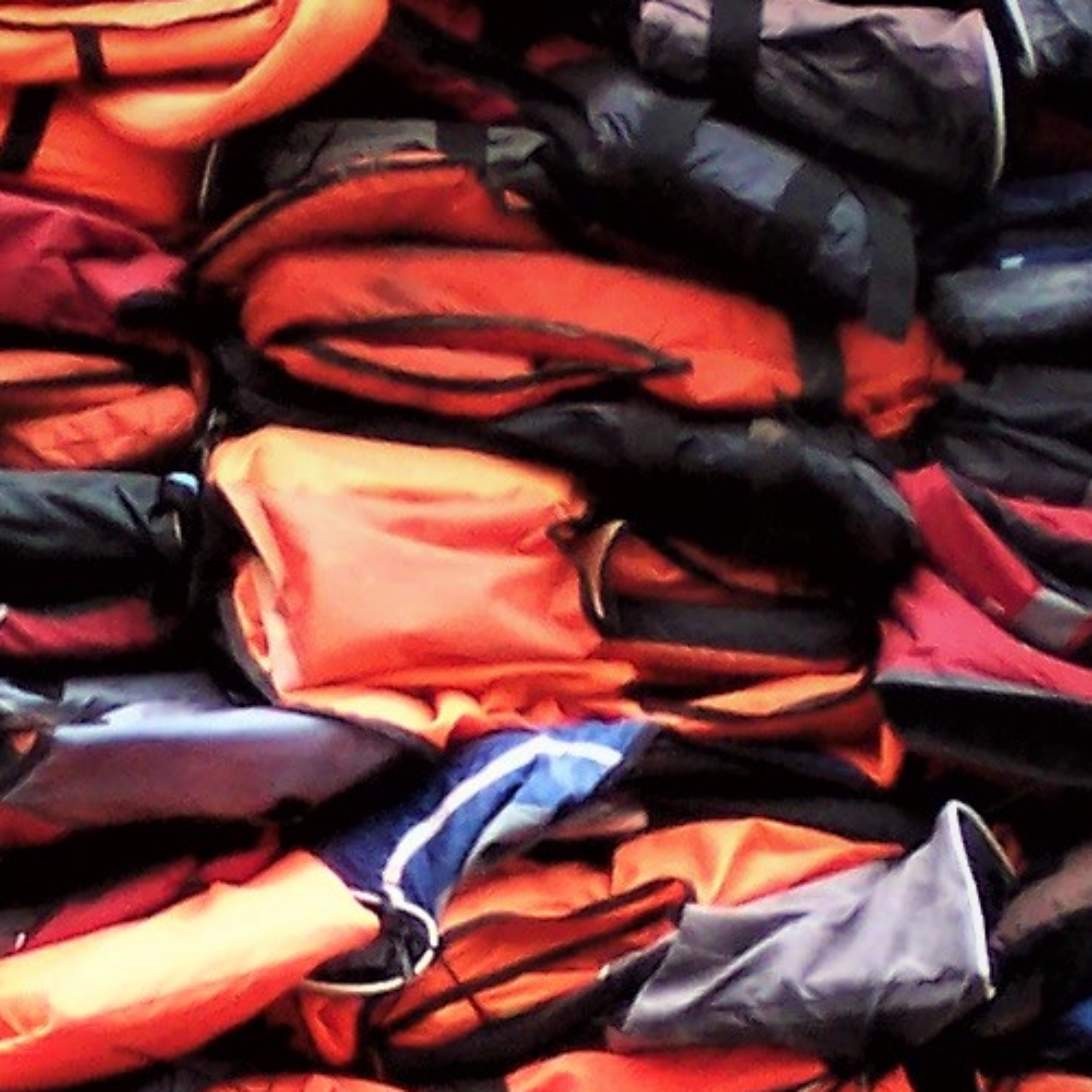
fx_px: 18452
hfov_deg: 3.4
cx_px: 282
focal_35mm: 517
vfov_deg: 3.4
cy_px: 1195
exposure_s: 1/20
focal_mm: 22.4
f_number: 4.9
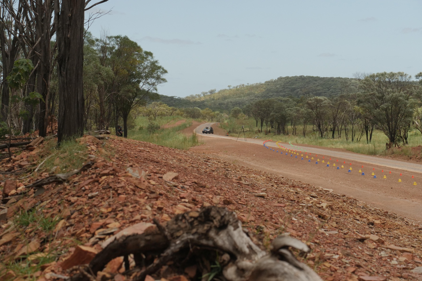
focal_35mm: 73
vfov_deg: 18.7
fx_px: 856
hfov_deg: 27.7
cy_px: 128
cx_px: 211
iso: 800
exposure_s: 1/200
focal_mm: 35
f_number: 7.1
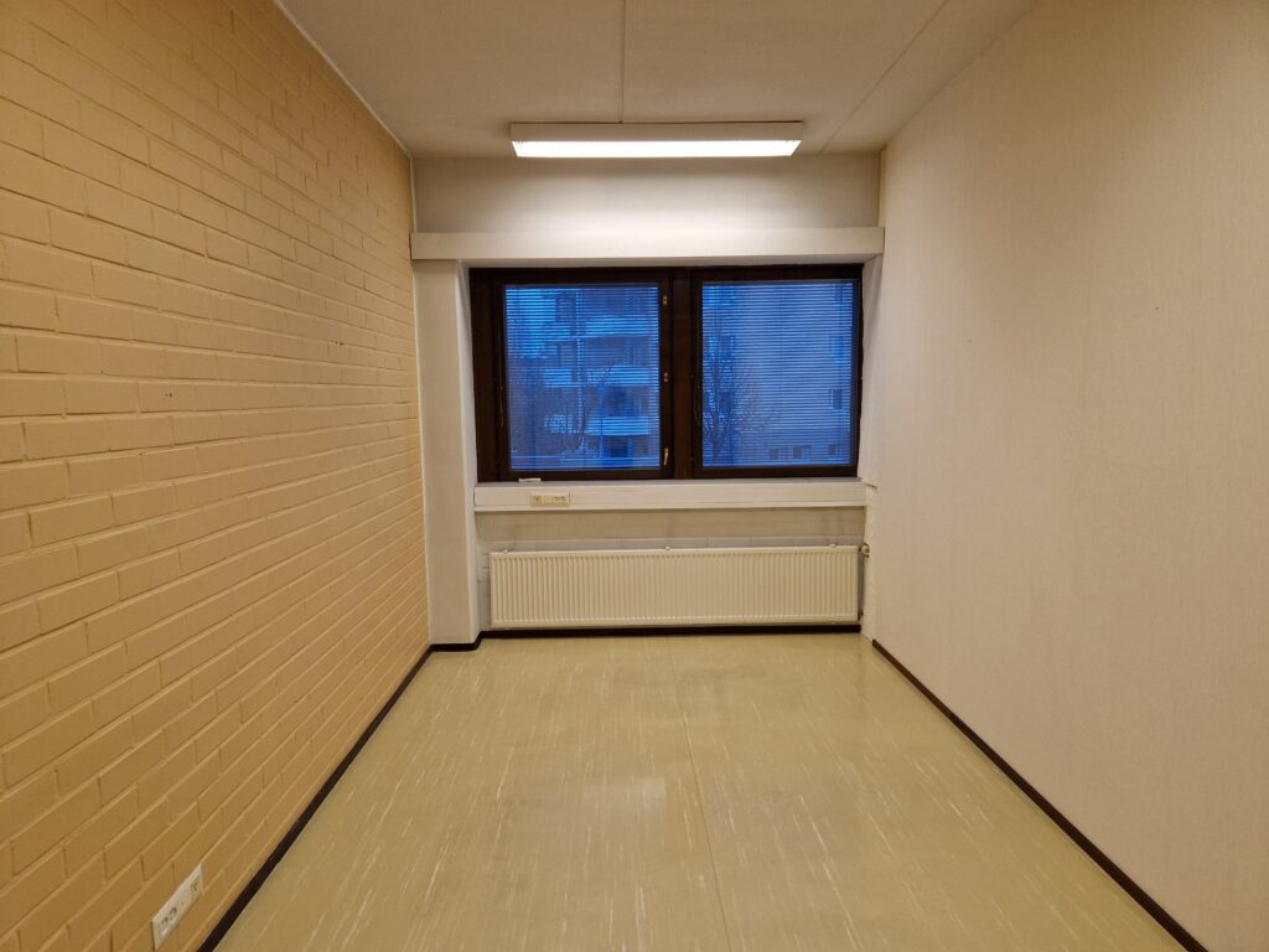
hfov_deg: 73.9
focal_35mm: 23
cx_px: 634
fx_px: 843
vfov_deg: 58.9
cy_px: 476
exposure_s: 1/180
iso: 200
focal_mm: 5.4
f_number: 1.8
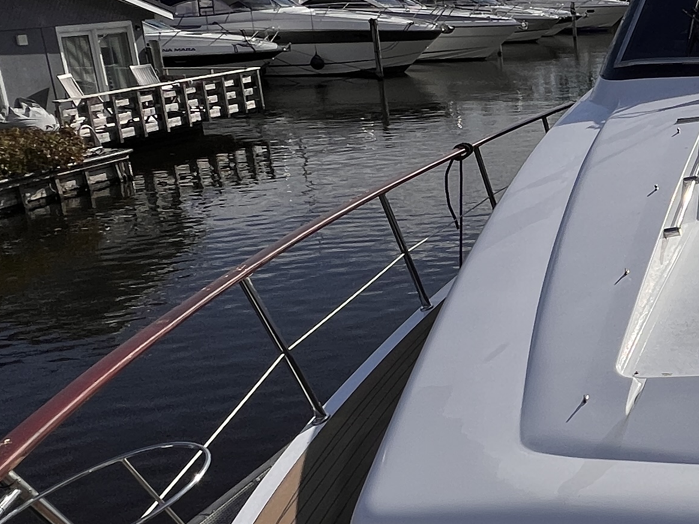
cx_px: 847
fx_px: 909
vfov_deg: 32.2
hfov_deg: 33.7
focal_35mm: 45
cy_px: 230
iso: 32
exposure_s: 1/4785
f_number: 1.8
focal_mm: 1.57
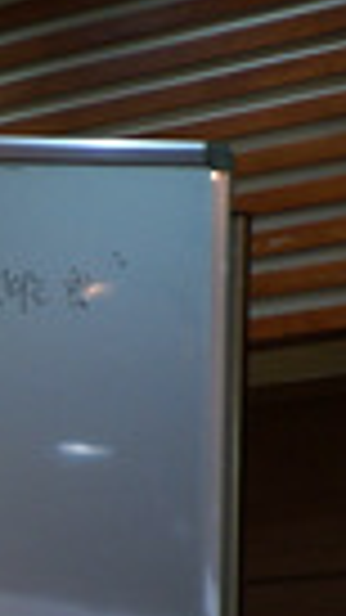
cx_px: -723
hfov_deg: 2.9
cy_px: 501
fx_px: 6754
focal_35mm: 414
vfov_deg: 5.2
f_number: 2.8
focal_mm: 75
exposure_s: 1/90
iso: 200
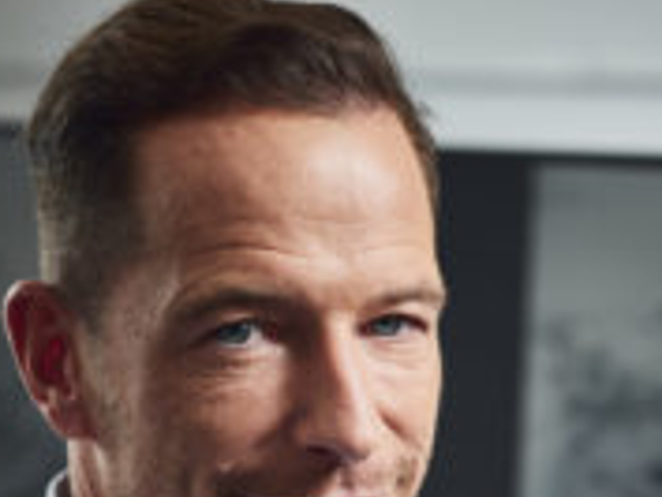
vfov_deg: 11.5
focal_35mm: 127
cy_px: 583
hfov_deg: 15.4
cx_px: 490
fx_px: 2430
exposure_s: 1/125
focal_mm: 63
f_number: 2.8
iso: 100
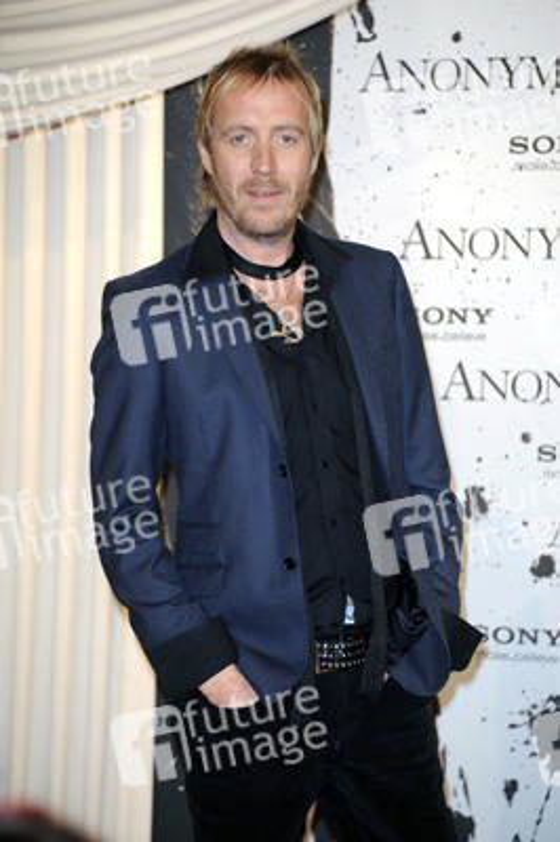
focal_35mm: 200
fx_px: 4674
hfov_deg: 6.9
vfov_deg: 10.3
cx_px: 280
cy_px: 421
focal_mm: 200
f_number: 5.6
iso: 640
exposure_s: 1/200
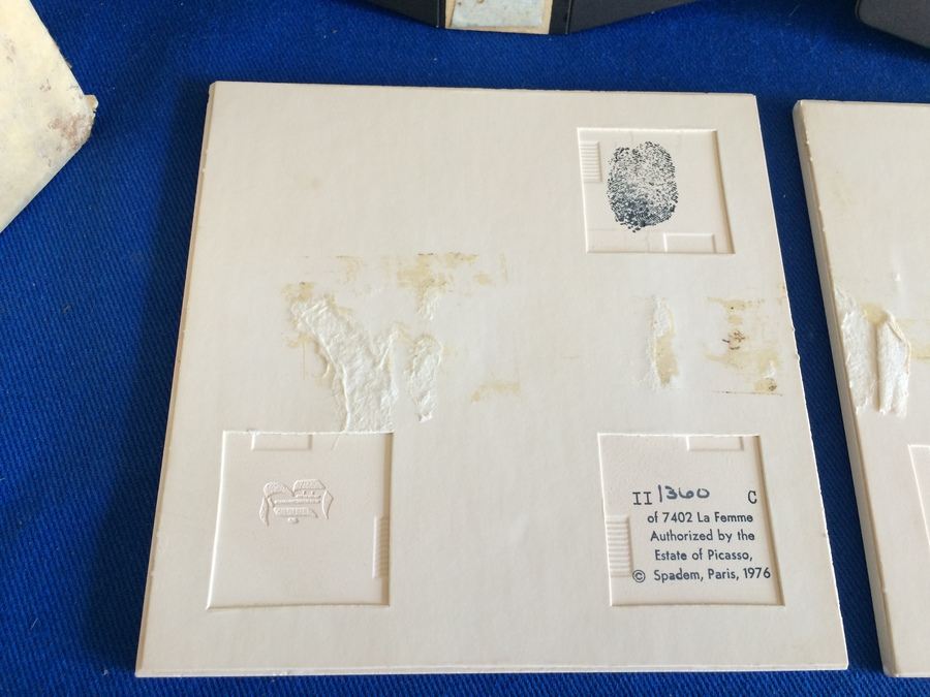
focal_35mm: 29
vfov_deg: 48.2
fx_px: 779
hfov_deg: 61.7
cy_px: 348
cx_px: 465
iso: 40
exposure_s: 1/40
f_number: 2.2
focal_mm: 4.15
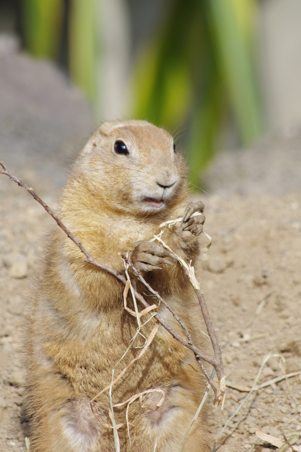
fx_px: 5683
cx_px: 150
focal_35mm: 453
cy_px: 225
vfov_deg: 4.6
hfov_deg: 3.0
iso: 400
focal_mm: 300
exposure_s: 1/400
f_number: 9
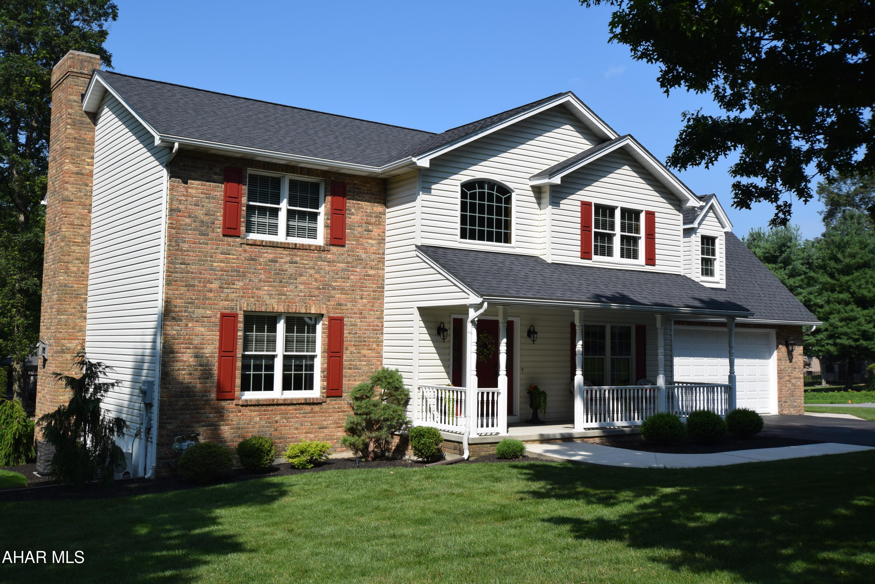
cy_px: 292
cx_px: 438
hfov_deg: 53.1
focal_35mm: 36
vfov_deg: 36.9
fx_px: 875
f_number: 10
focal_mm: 24
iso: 200
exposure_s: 1/400
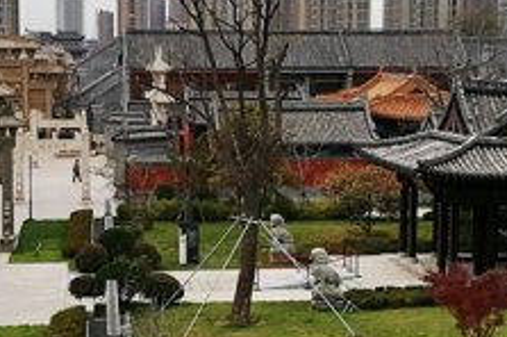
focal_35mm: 87
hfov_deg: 23.3
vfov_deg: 15.7
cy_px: 186
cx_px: 180
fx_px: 1223
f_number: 2.2
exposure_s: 1/424
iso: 50
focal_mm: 4.5
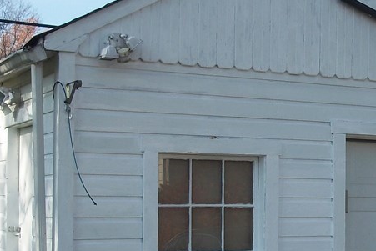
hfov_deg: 23.8
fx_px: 888
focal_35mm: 85
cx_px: 250
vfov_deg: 16.0
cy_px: 173
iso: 80
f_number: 8
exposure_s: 1/125
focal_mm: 6.5
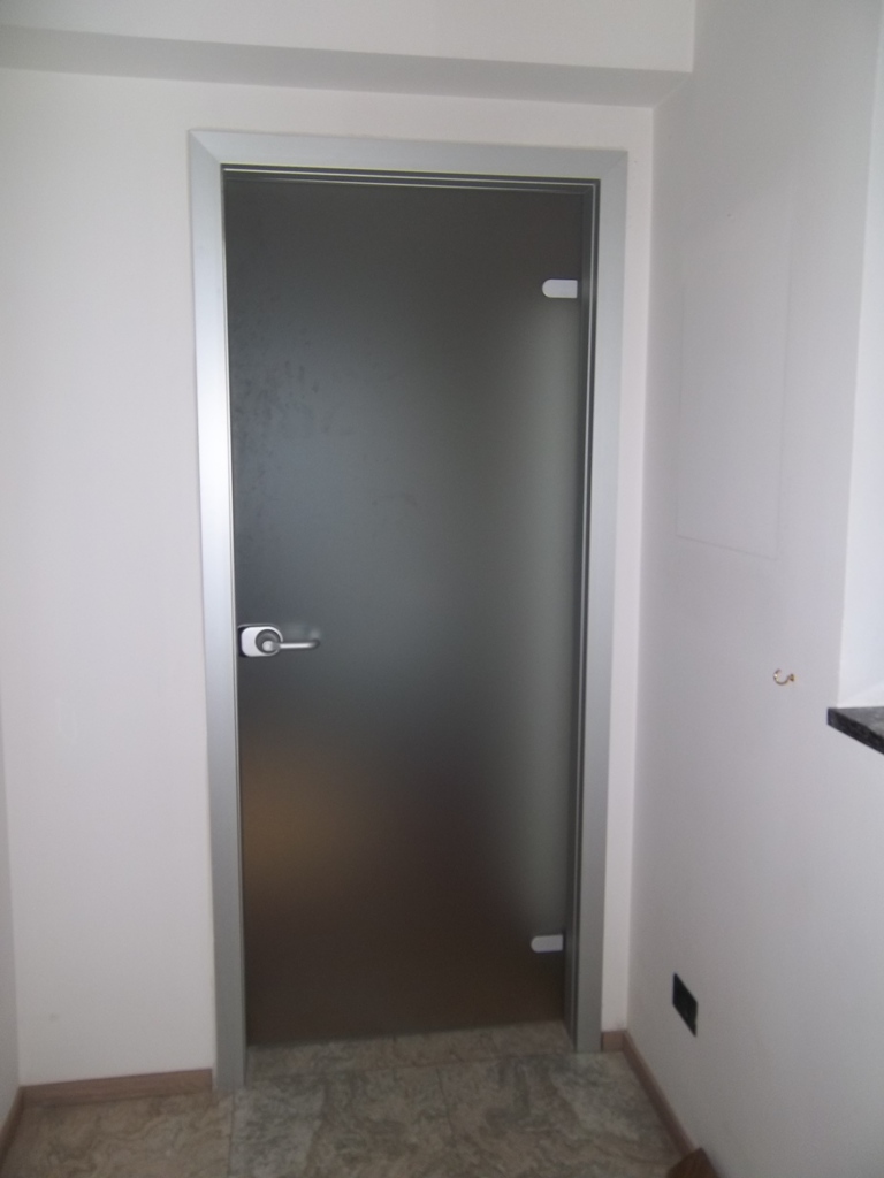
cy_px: 589
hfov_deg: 49.7
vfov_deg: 63.4
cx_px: 442
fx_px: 953
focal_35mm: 28
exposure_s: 1/30
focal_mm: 5.05
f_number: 3.5
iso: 64
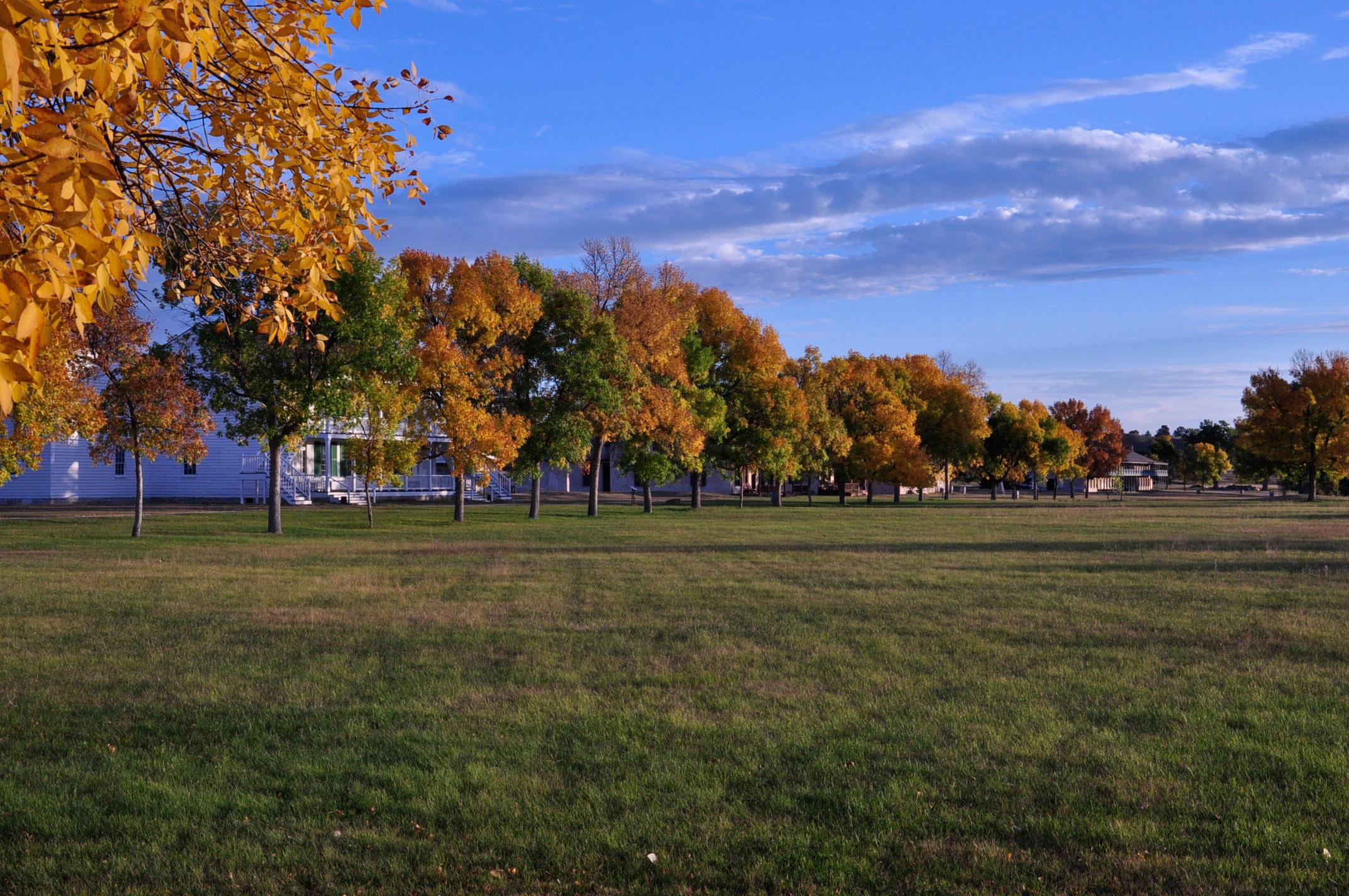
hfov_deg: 38.9
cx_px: 674
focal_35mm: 51
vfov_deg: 26.4
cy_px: 448
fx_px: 1909
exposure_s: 1/125
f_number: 14
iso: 400
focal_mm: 34
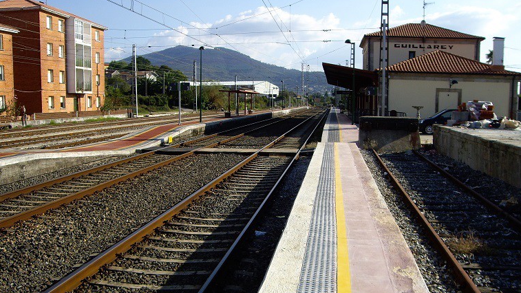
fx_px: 580
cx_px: 262
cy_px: 177
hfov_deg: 48.4
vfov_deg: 28.3
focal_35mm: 42
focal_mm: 6.2
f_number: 4.3
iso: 50
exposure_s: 1/320
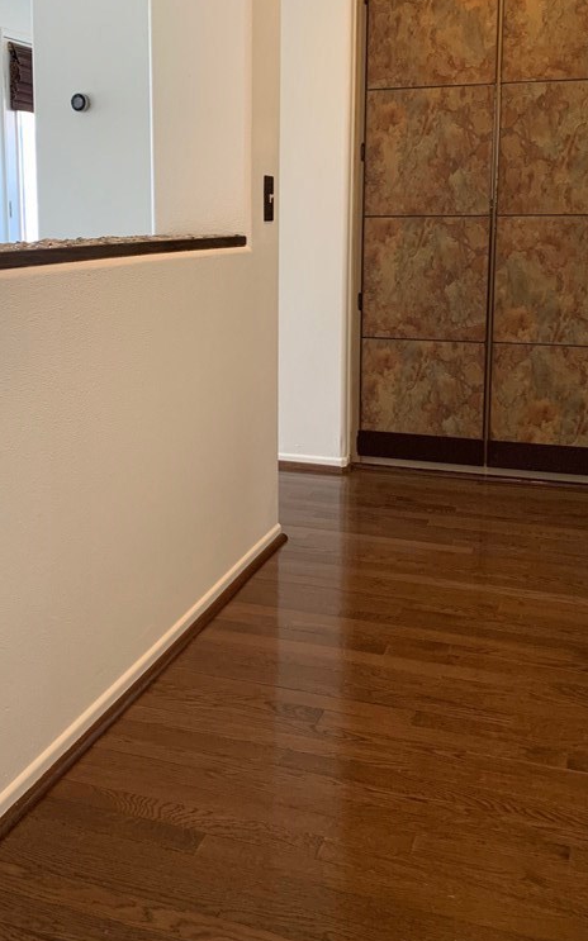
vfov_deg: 51.0
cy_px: 351
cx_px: 233
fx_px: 975
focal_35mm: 38
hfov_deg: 33.5
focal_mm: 4.25
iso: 160
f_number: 1.8
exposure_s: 1/60
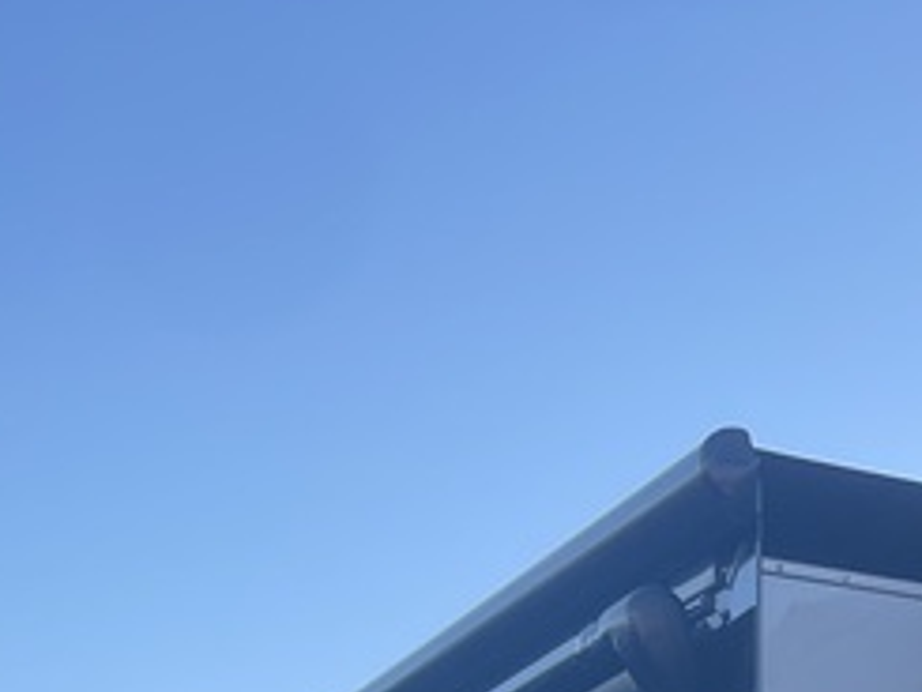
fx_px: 2718
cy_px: 1309
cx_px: 1434
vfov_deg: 12.9
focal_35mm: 102
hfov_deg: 17.1
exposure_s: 1/484
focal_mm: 5.1
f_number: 1.6
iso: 32
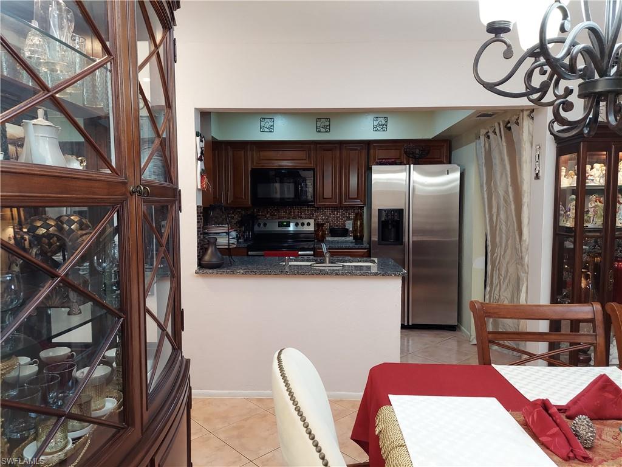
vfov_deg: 56.8
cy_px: 234
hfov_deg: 71.6
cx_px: 311
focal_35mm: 24
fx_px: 431
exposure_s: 1/50
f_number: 1.8
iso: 320
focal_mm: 5.23
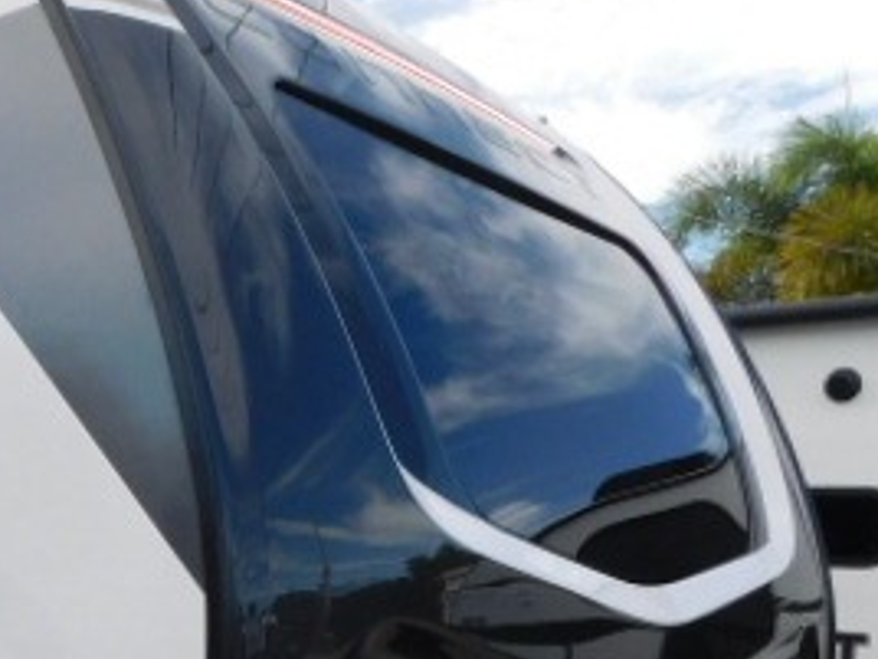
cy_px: 580
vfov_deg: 25.8
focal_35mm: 55
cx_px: -33
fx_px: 1395
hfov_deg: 31.8
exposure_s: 1/1000
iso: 125
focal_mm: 4
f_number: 3
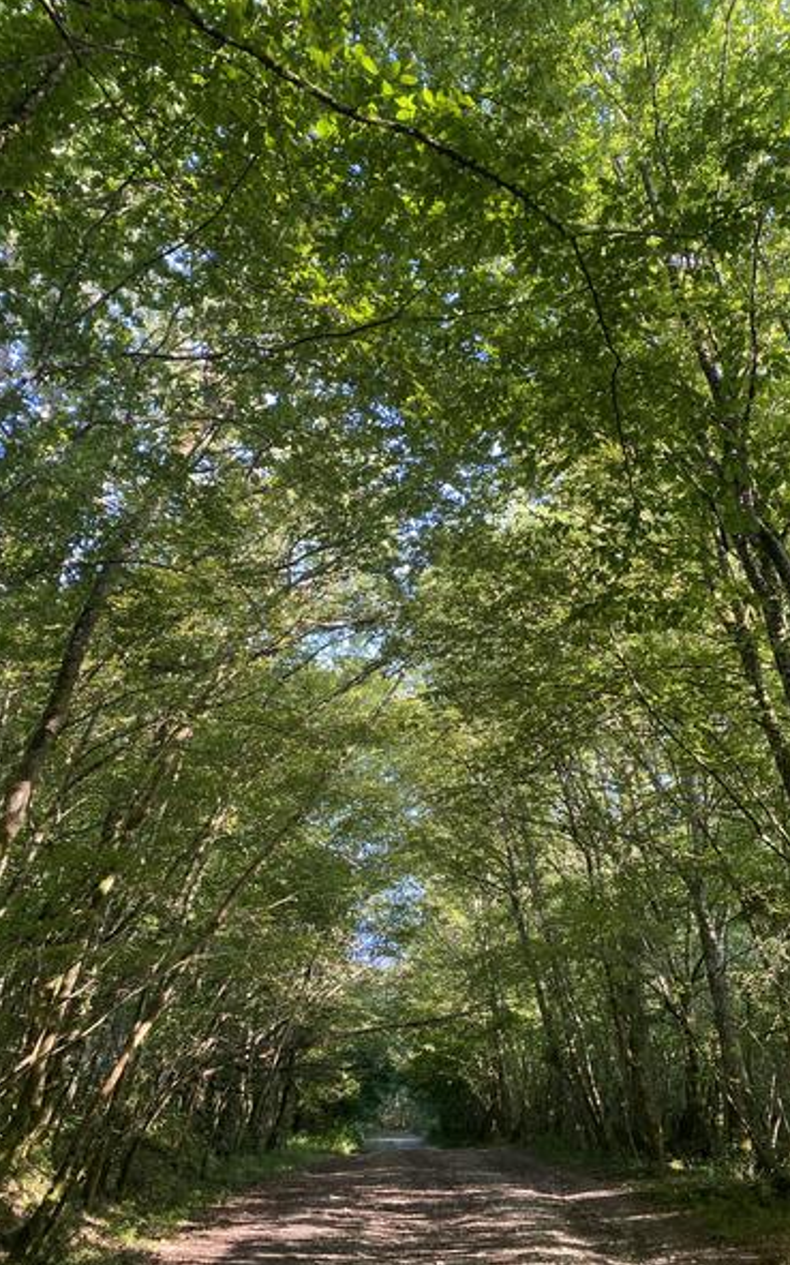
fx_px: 965
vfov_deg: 66.5
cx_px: 400
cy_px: 627
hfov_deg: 44.5
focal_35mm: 28
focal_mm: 4.25
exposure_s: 1/121
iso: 100
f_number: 1.8
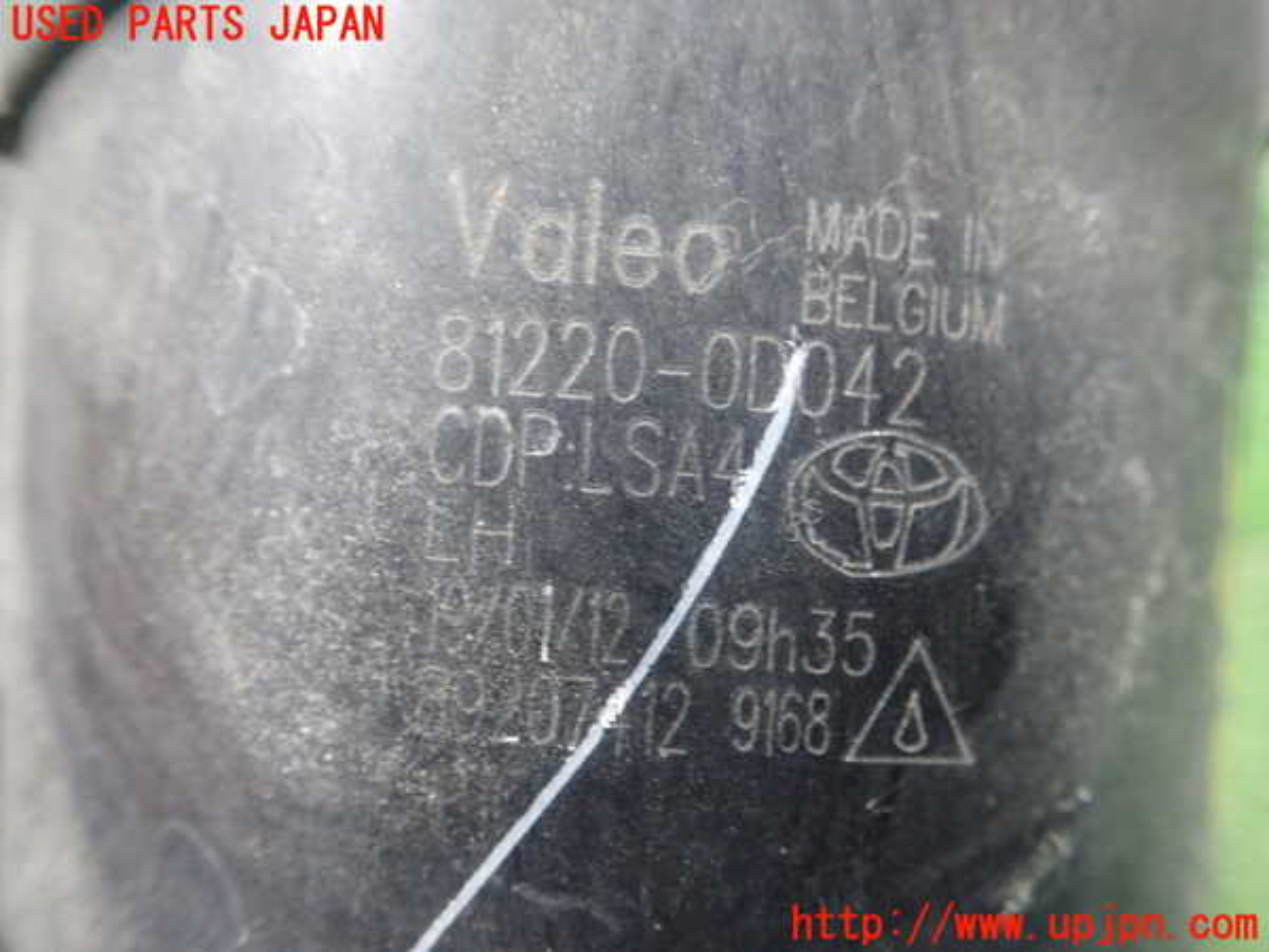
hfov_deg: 60.0
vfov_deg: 46.8
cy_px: 476
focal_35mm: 30
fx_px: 1100
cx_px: 634
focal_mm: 5.5
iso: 800
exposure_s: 1/60
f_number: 2.3
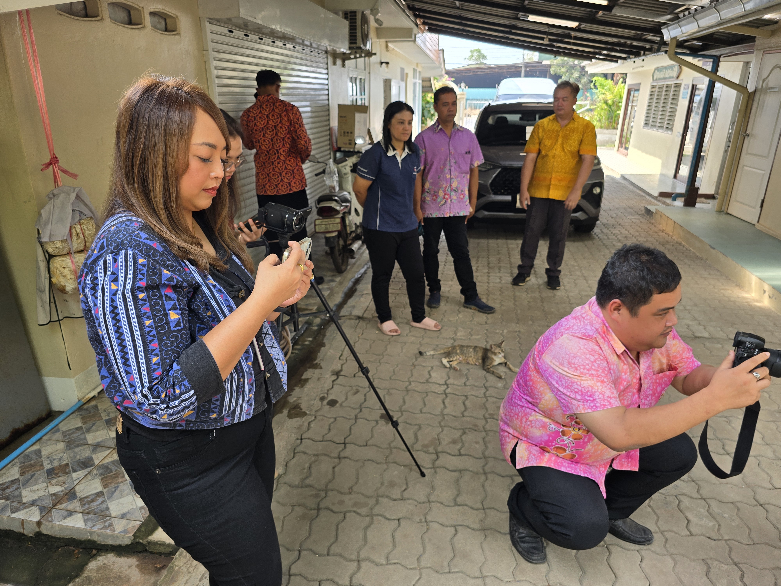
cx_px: 390
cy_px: 293
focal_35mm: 23
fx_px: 519
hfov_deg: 73.9
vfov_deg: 58.9
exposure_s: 1/180
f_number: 1.7
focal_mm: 6.3
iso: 40
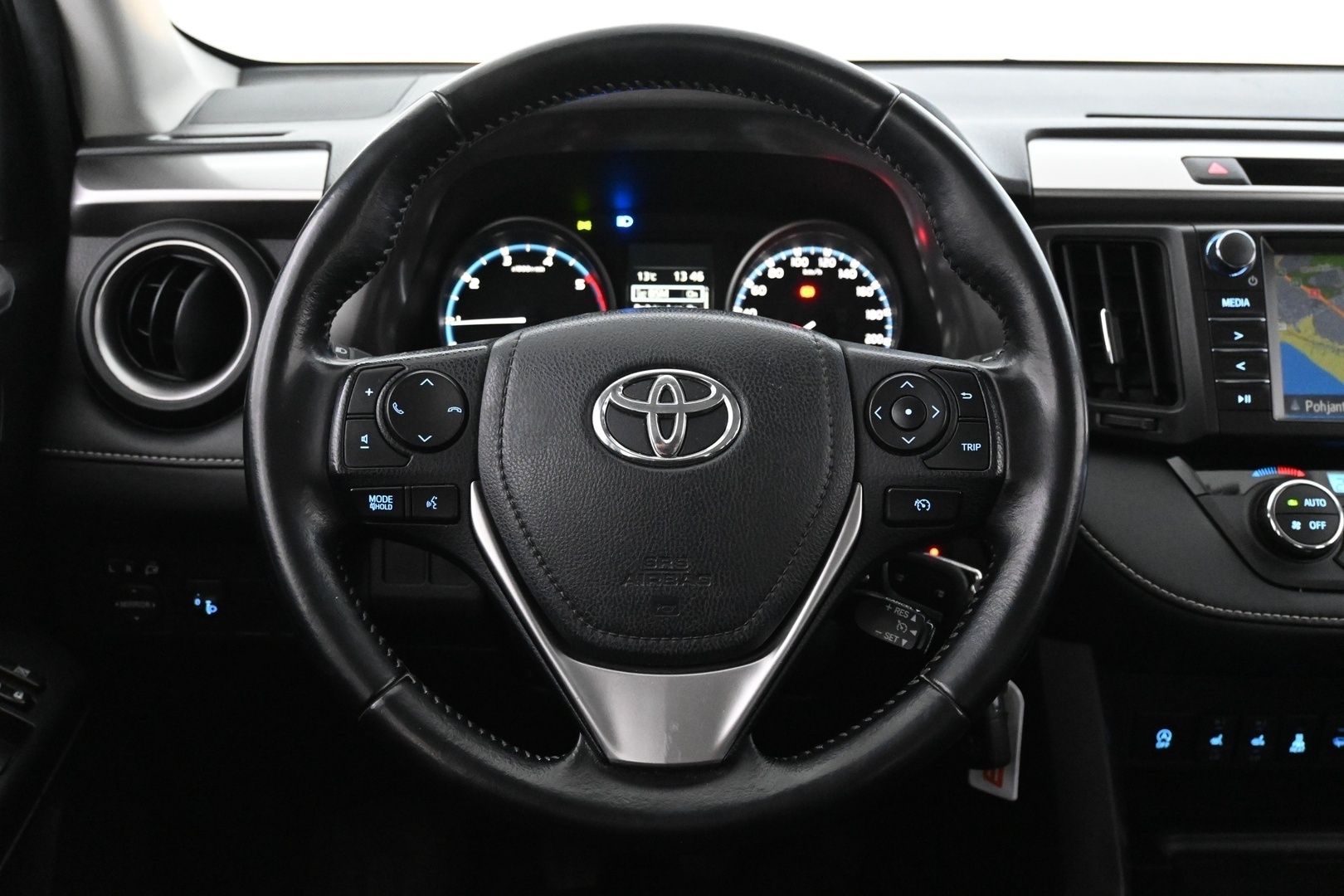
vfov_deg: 34.2
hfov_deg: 49.6
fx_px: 1456
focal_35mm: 39
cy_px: 448
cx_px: 672
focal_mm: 26
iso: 6400
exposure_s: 1/40
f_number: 4.5
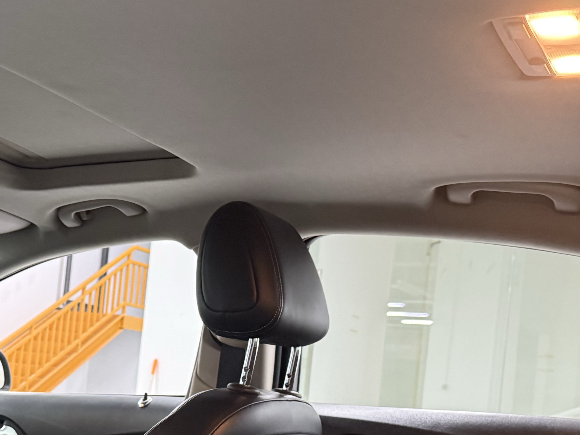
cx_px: 91
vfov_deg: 25.8
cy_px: 377
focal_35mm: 55
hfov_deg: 33.6
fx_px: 921
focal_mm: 6.76
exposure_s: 1/50
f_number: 1.78
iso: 500
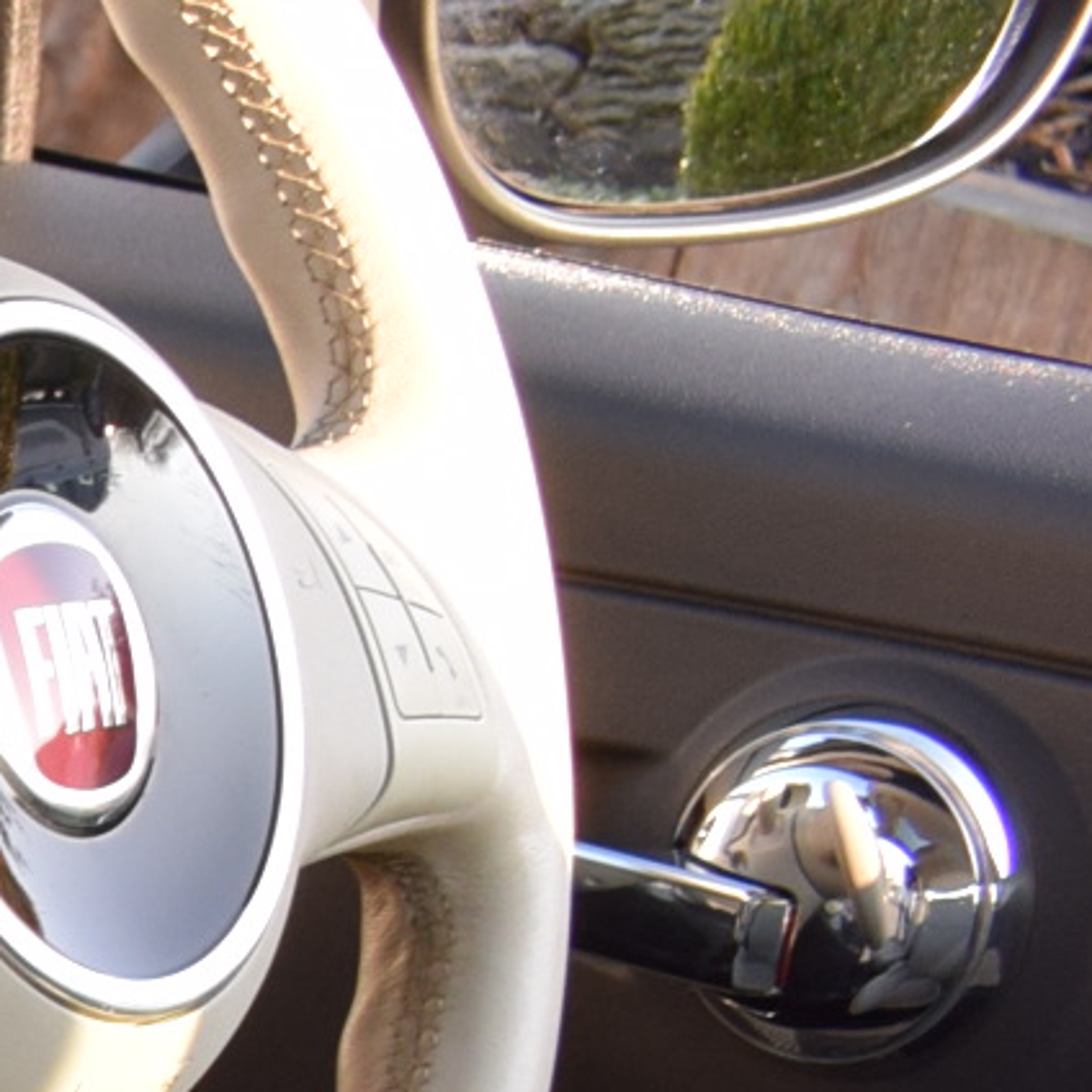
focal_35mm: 180
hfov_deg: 7.7
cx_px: -2727
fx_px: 6424
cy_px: 1839
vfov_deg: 9.3
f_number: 7.1
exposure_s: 1/200
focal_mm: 20
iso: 400
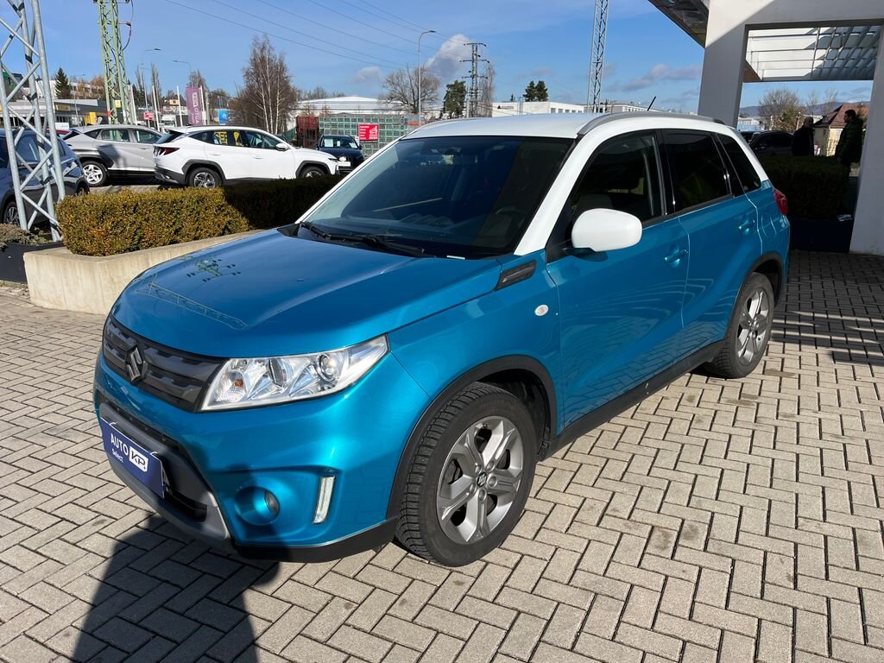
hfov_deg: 67.3
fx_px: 664
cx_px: 442
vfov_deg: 53.1
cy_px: 332
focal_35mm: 26
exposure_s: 1/3311
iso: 50
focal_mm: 5.1
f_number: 1.6
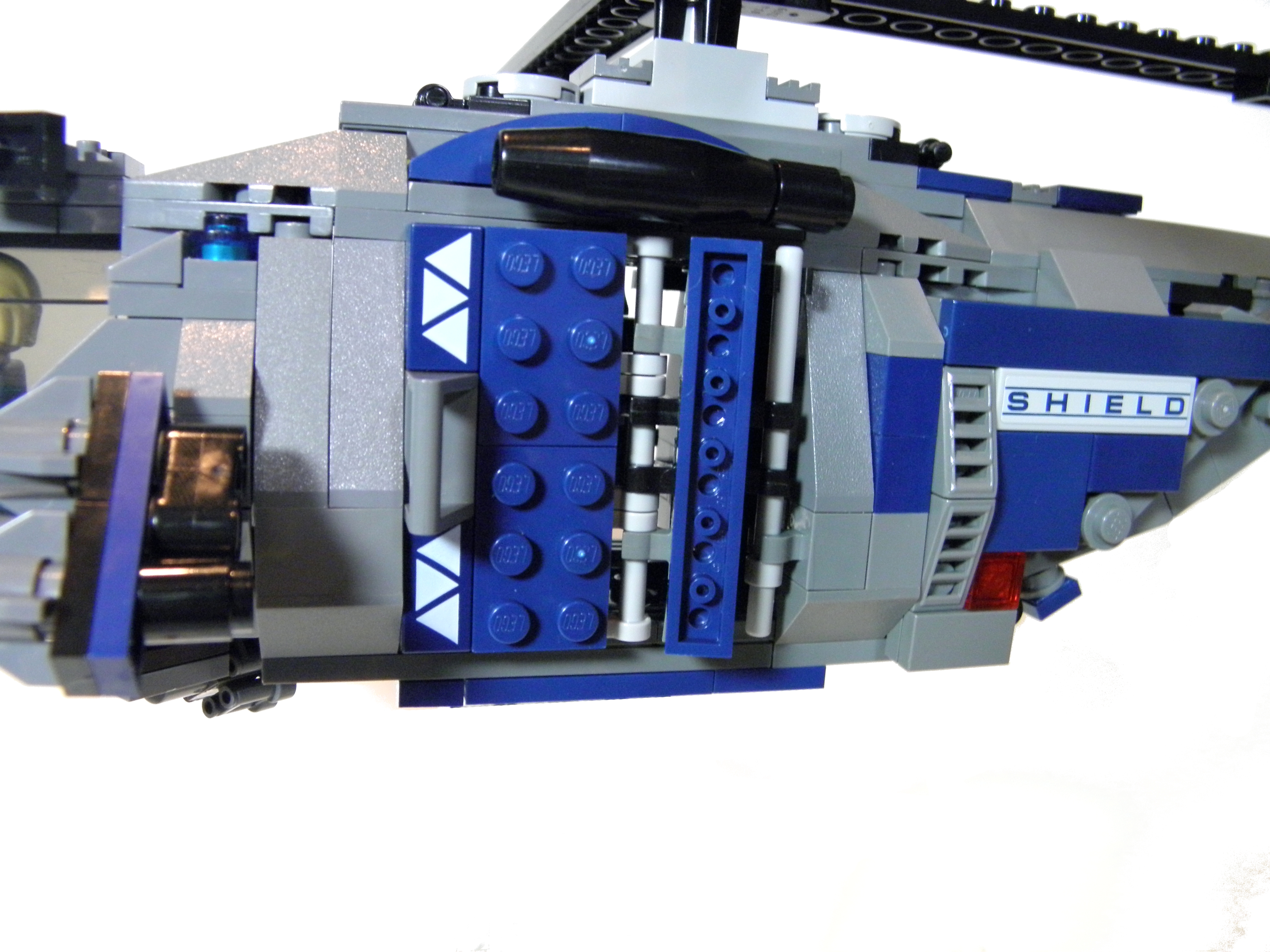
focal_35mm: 29
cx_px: 635
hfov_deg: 61.7
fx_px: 1064
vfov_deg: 48.2
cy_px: 476
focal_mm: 5.2
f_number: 3.5
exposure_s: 1/30
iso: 320
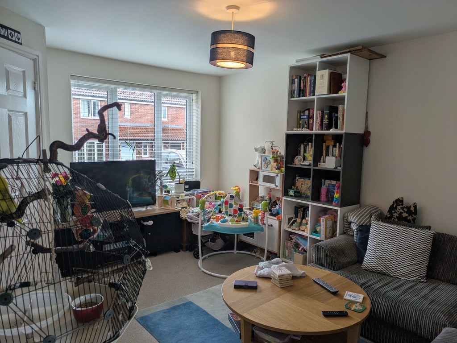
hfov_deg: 69.4
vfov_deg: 54.9
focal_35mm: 25
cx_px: 228
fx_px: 330
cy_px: 172
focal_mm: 5.43
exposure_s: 1/50
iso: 62
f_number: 1.89
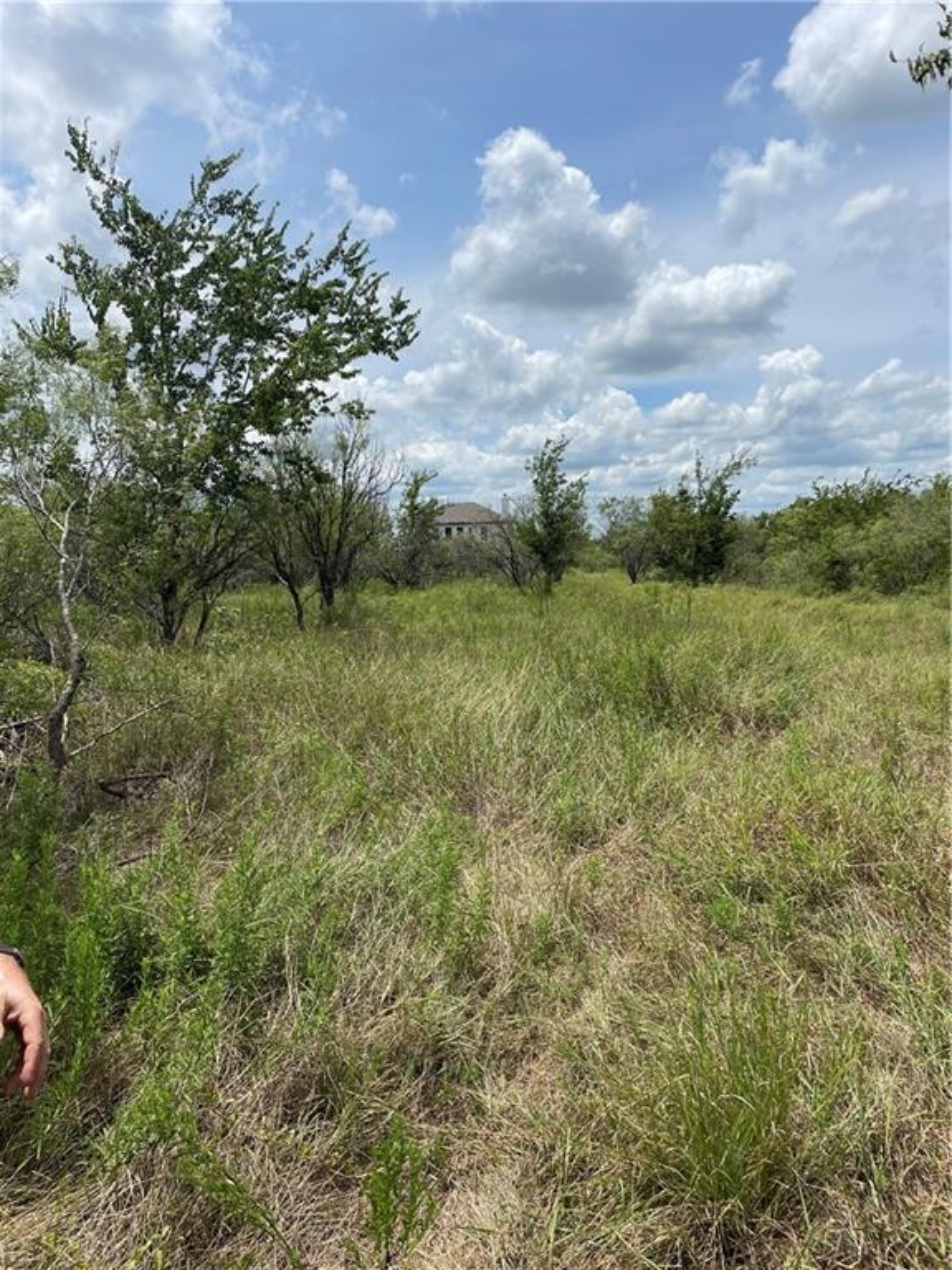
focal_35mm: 26
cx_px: 476
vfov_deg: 67.3
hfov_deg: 53.1
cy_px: 635
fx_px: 953
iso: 32
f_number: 1.6
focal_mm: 4.2
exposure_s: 1/6135
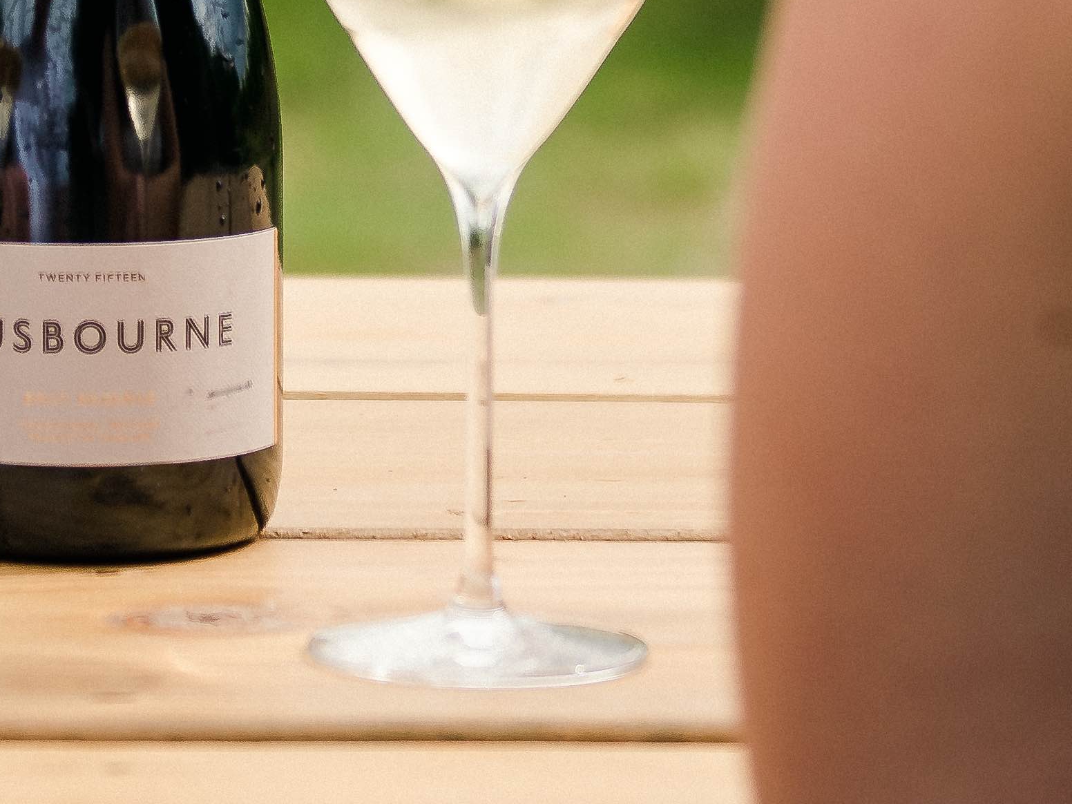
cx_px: 39
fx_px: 6782
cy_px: -533
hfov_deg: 9.0
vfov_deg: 6.7
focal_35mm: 219
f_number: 2.8
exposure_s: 1/2500
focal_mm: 48
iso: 100
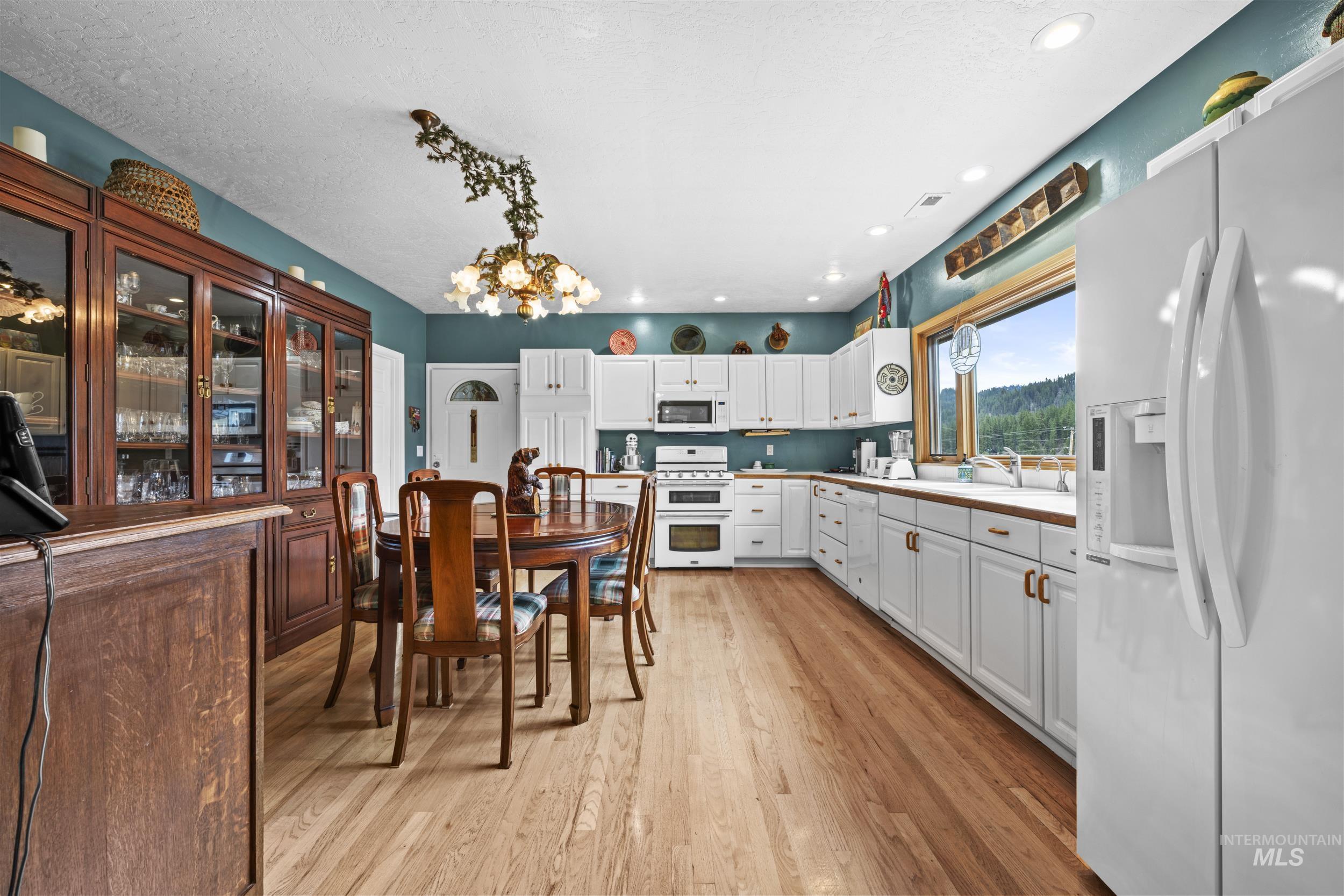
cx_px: 672
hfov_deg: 104.3
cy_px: 448
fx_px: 523
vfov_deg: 81.2
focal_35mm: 14
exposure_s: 1.6
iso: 200
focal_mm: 14
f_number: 11
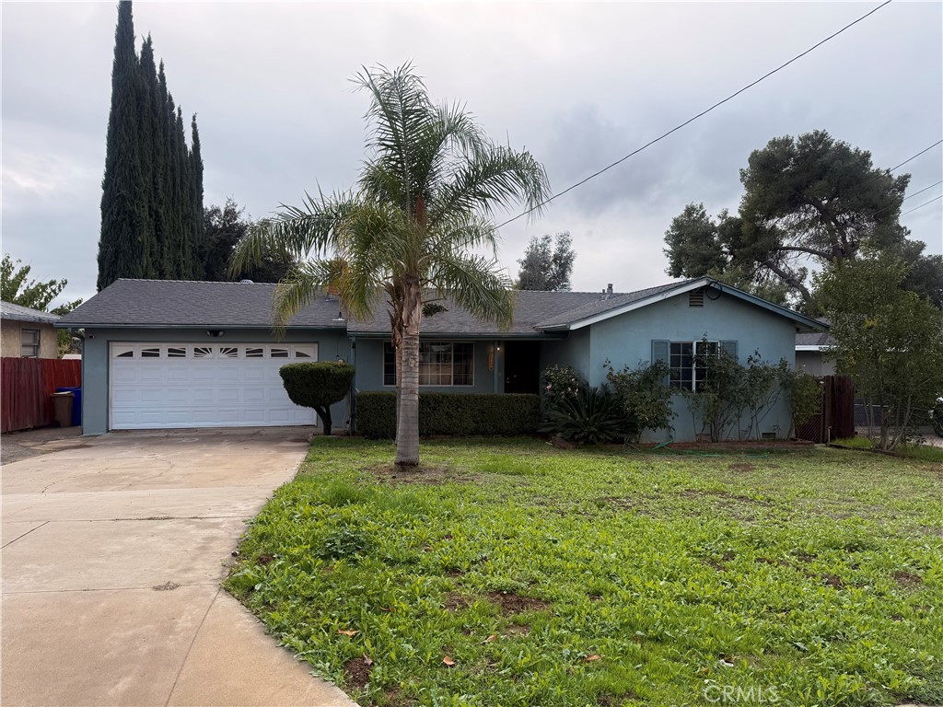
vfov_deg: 56.8
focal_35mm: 24
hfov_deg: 71.6
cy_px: 354
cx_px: 472
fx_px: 654
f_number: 1.78
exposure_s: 1/3953
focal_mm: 6.76
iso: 80
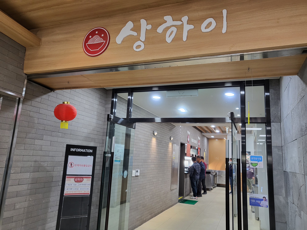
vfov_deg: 53.1
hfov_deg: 67.3
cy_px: 115
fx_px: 231
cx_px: 154
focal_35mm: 26
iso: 200
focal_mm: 4.25
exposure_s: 1/60
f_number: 1.8
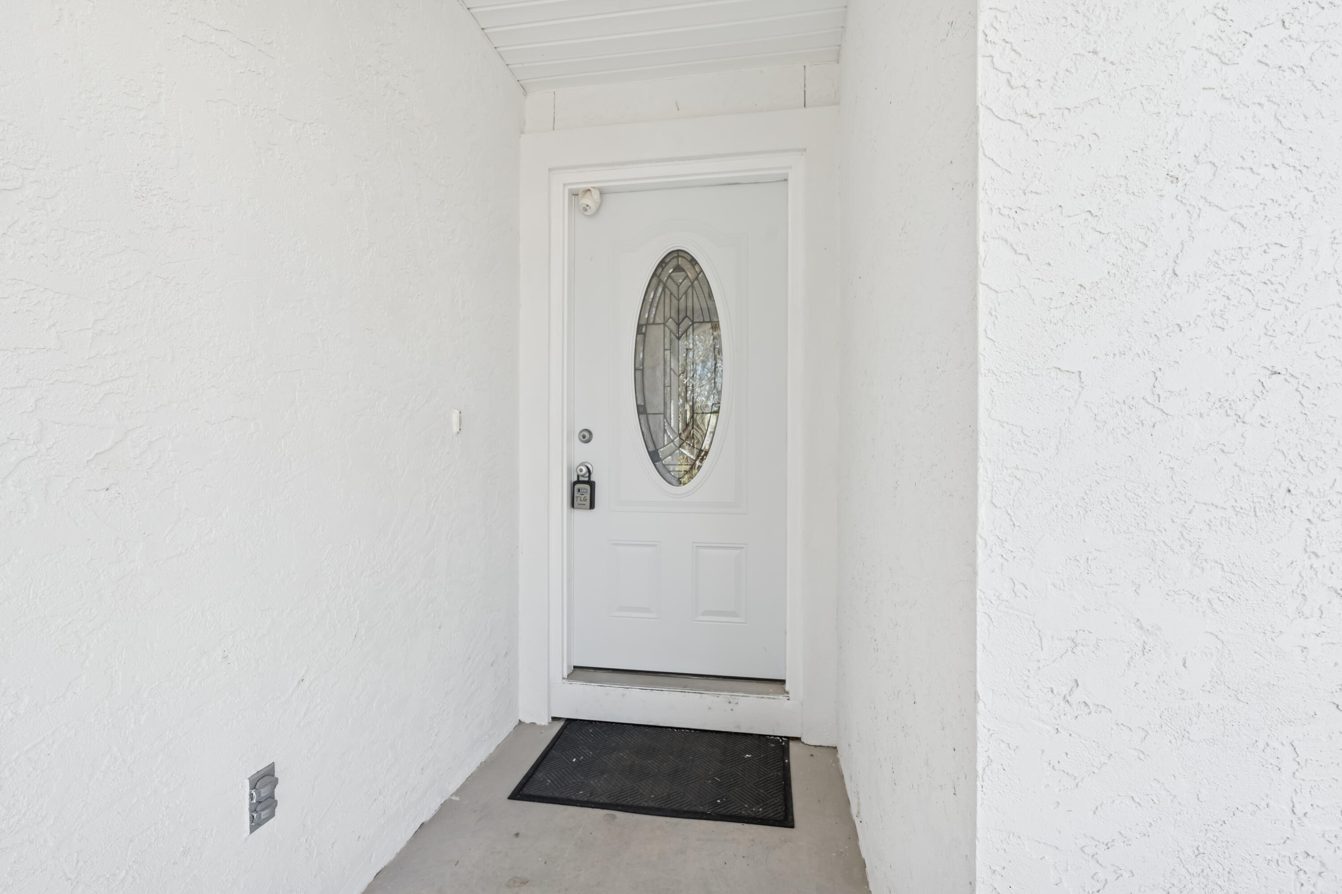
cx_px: 671
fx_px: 596
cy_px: 447
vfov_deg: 73.7
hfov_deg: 96.7
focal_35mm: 16
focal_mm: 16
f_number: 9
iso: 100
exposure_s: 1/20
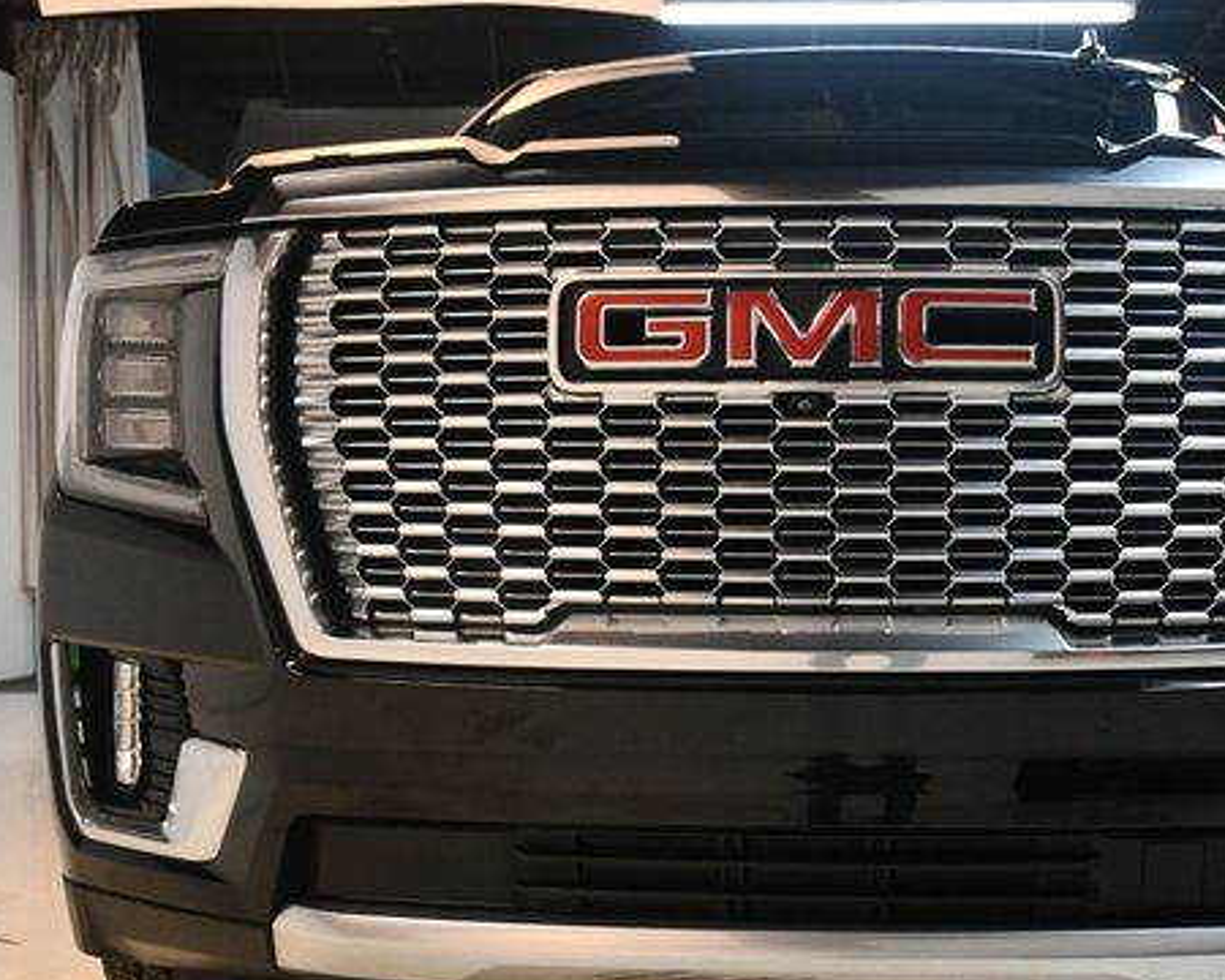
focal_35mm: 48
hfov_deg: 38.4
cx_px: 811
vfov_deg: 31.4
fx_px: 1740
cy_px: 572
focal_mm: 24
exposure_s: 1/125
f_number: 3.8
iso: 1600
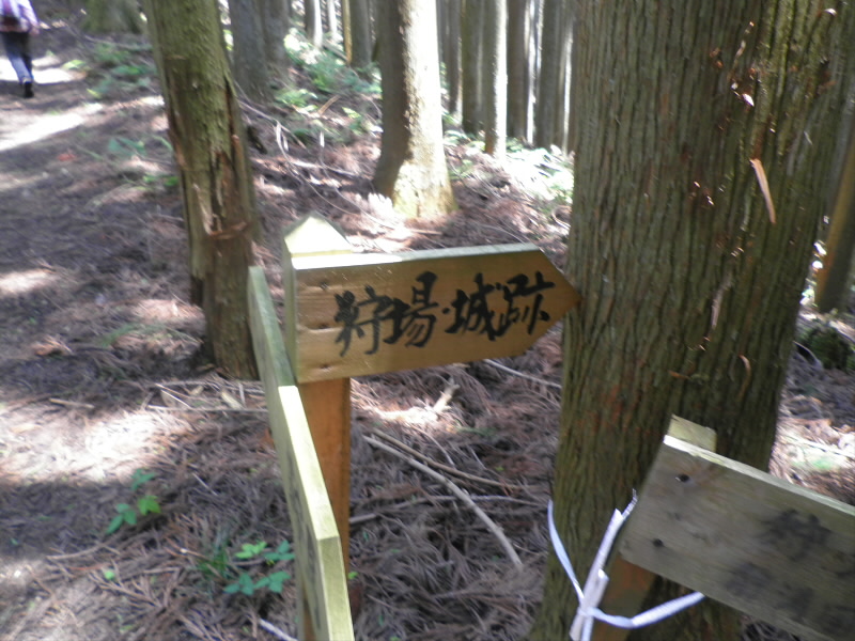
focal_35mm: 27
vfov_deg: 51.4
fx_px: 667
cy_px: 320
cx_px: 428
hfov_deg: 65.3
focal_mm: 4.9
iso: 100
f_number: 3.2
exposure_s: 1/30
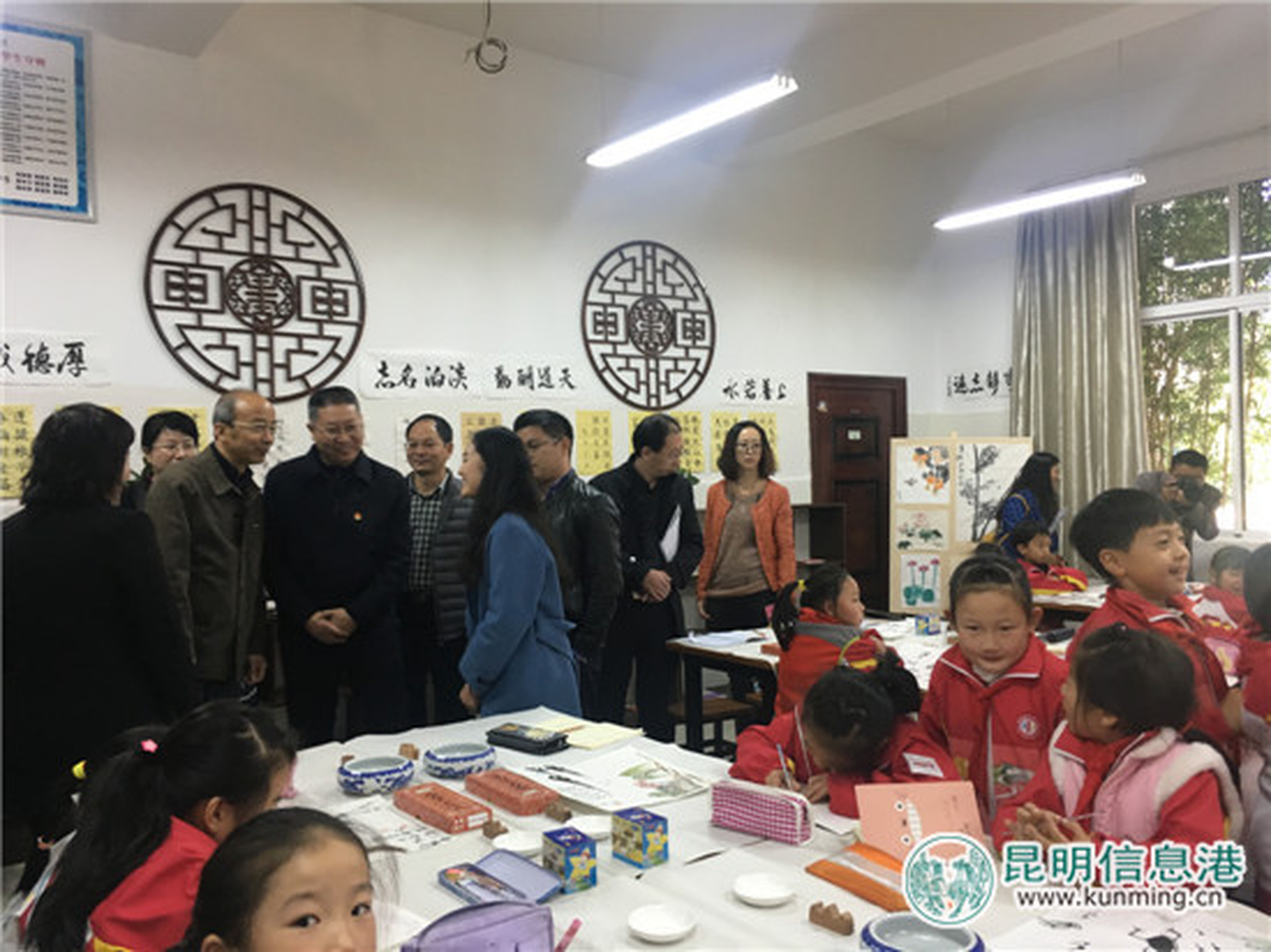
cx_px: 636
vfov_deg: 48.2
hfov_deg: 61.7
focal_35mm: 29
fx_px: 1064
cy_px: 476
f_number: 2.2
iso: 125
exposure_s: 1/33
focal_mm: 4.15
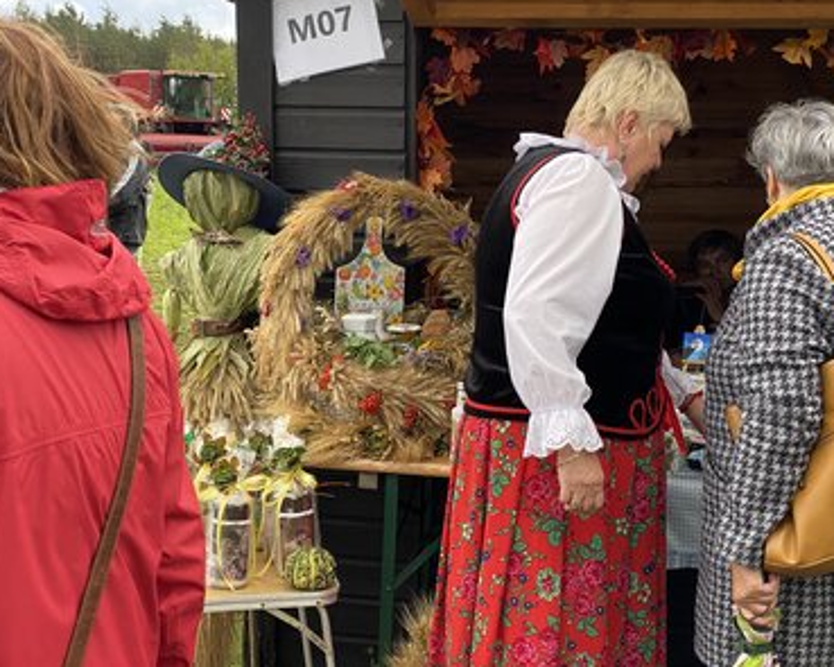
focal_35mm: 55
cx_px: 438
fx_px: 1357
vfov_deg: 27.6
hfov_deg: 34.2
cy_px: 332
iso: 20
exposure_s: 1/167
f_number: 2
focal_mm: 6
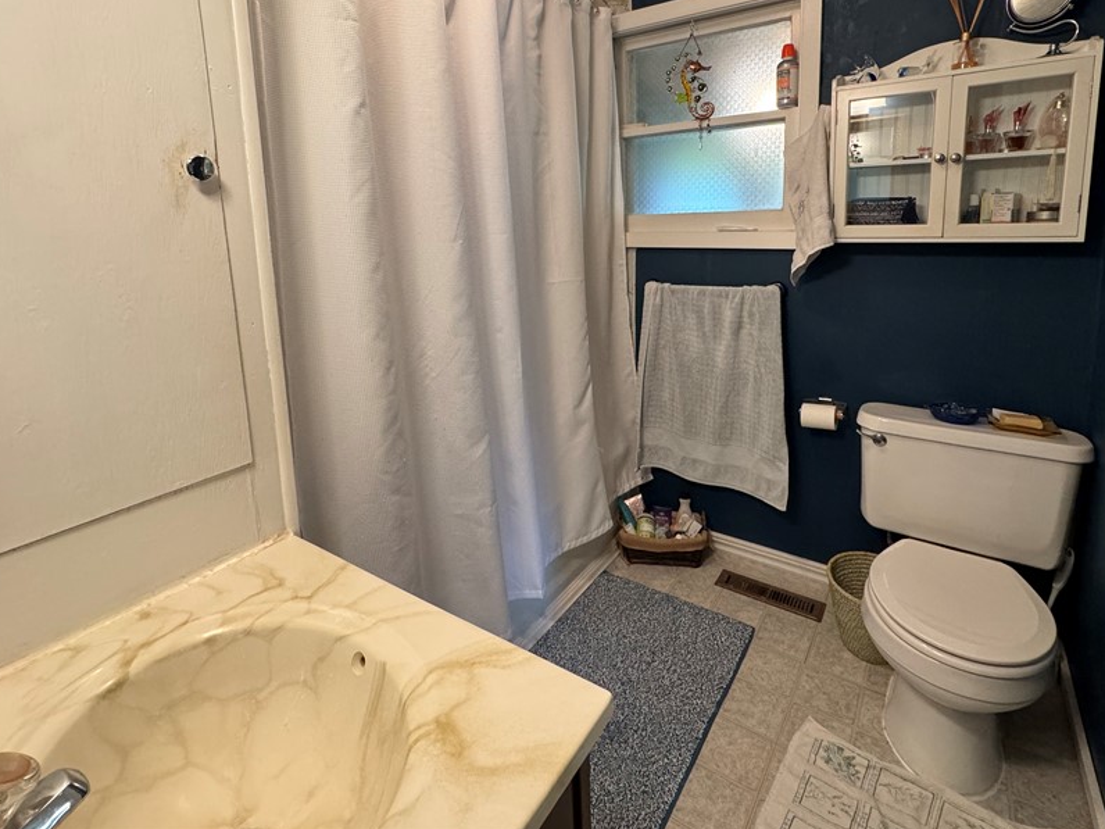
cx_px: 557
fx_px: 575
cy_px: 303
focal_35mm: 18
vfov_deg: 70.3
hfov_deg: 87.8
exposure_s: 1/60
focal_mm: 2.22
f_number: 2.2
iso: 320
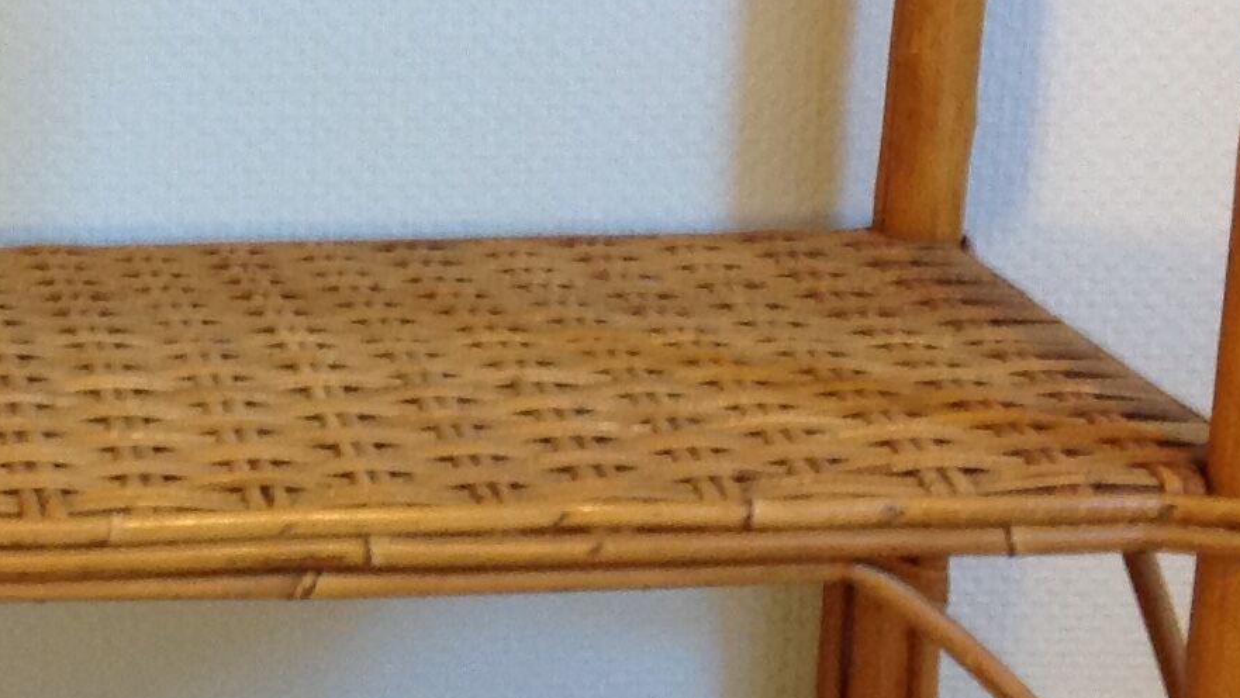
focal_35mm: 112
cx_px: 20
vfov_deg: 10.8
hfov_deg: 18.6
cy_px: 201
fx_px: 3683
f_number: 2.4
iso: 125
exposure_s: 1/15
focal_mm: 4.28
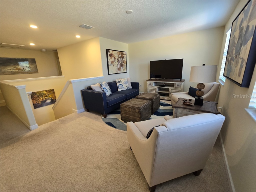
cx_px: 128
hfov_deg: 106.2
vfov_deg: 89.9
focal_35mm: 13
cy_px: 96
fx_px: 96
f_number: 2.2
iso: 200
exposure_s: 1/60
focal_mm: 2.2
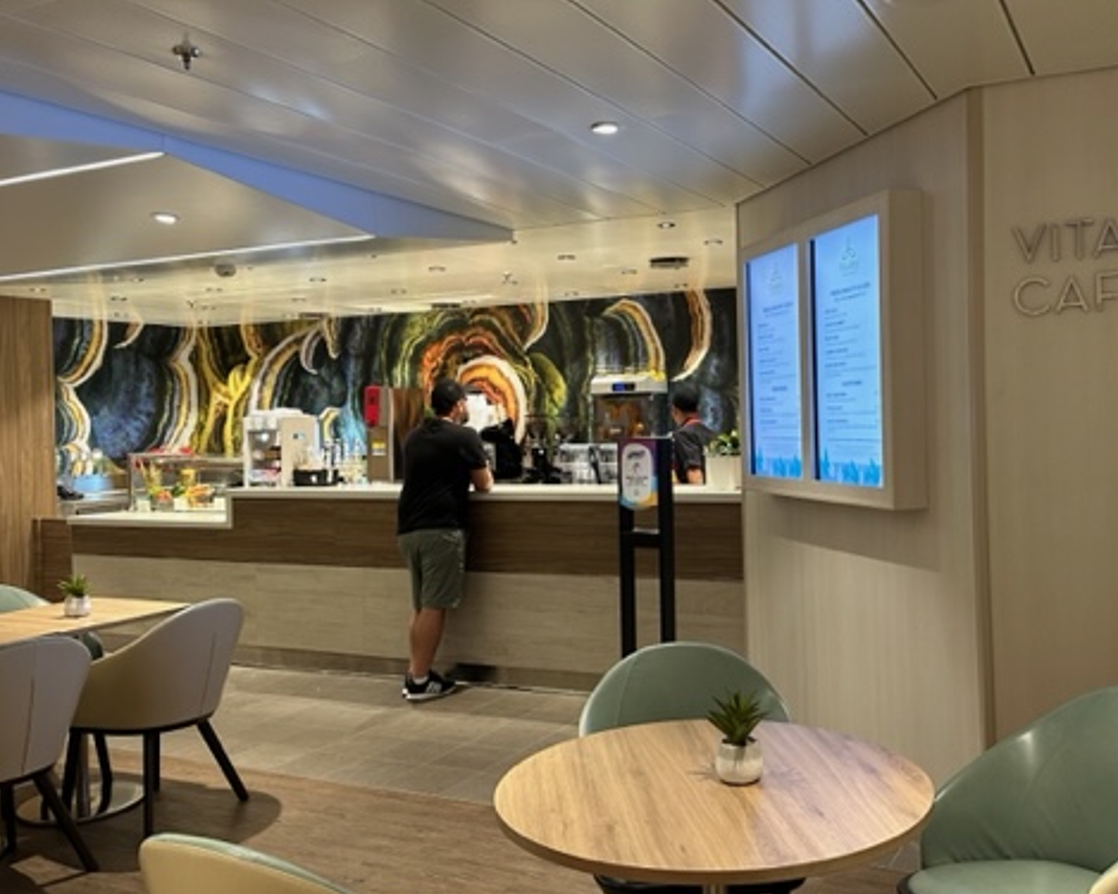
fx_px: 1059
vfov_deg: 45.8
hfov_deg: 55.1
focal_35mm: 32
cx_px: 687
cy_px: 420
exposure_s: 1/49
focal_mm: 6.86
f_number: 1.78
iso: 200
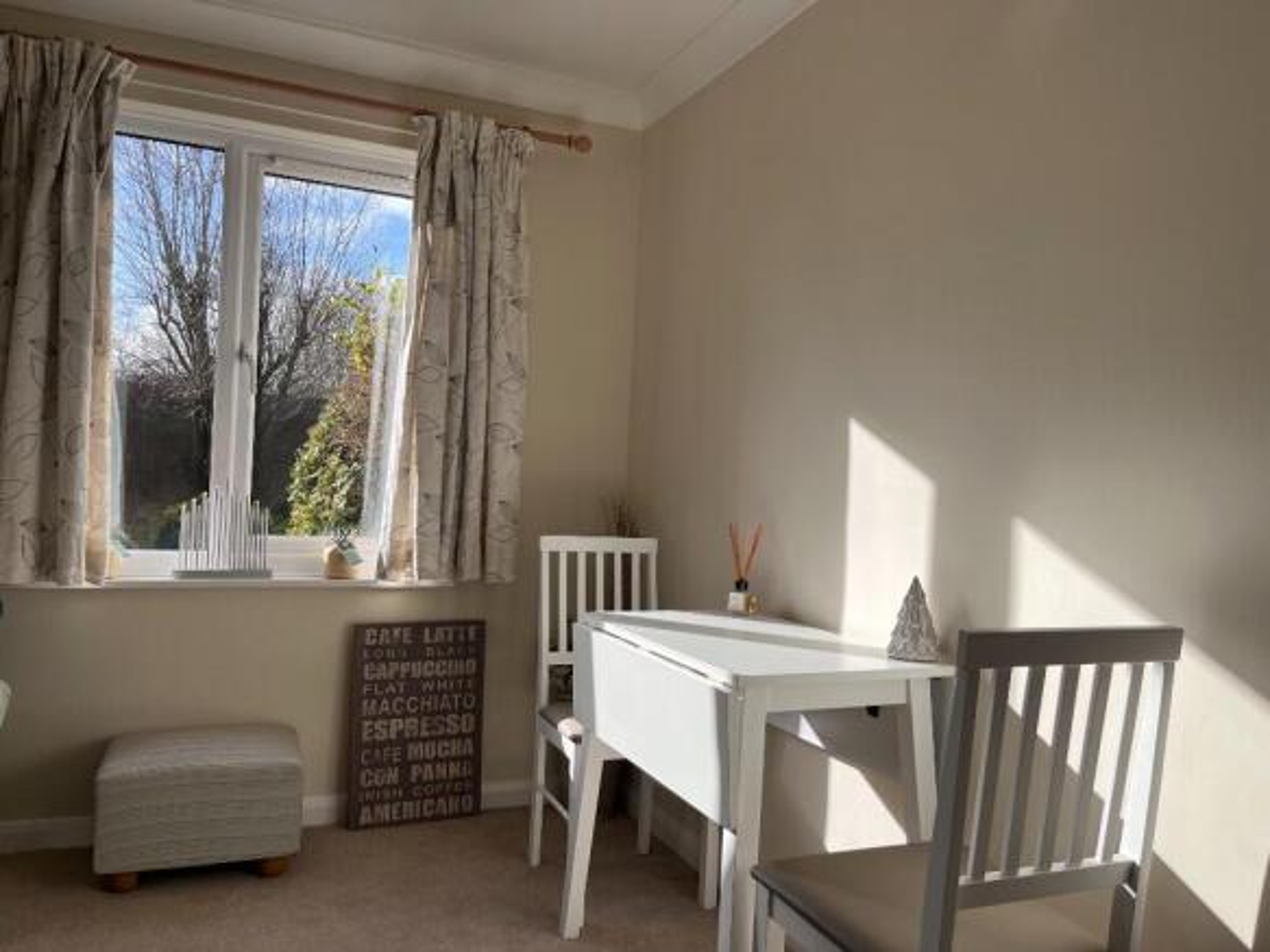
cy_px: 476
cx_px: 635
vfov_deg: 53.0
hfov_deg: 67.3
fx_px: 954
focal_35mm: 26
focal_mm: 5.1
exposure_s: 1/1212
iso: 50
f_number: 1.6
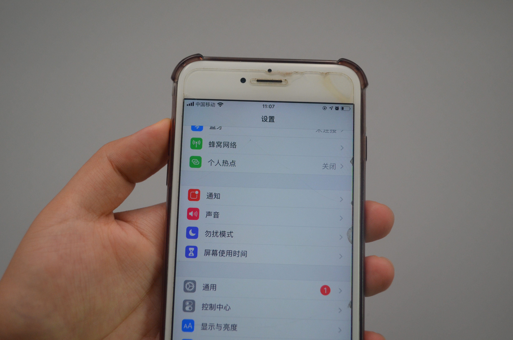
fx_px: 512
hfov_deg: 53.2
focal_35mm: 36
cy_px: 170
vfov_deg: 36.7
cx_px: 256
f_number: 4
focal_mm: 24
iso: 800
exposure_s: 1/800
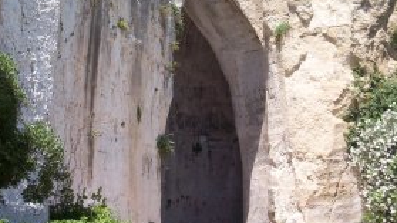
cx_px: 211
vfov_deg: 19.7
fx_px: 642
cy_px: 72
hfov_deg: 34.3
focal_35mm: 61
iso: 100
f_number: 4.5
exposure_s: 1/489
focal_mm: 6
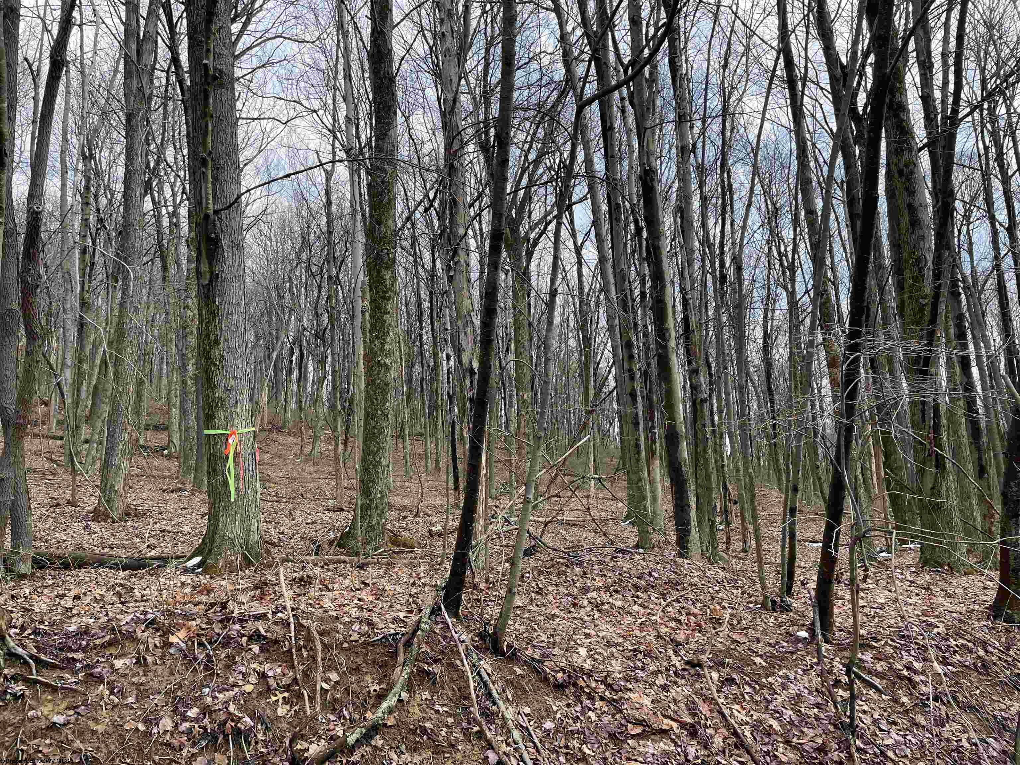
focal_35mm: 26
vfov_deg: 53.1
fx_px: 766
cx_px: 510
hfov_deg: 67.3
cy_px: 382
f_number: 1.6
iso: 32
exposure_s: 1/812
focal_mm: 4.2
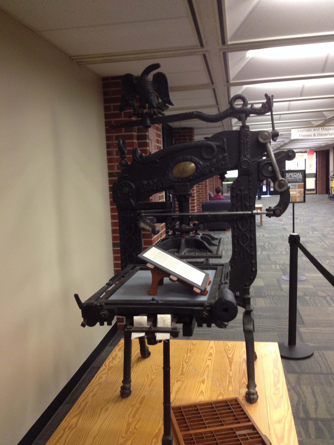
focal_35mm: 35
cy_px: 222
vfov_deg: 52.6
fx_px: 450
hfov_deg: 40.7
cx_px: 167
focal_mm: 4.28
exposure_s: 1/20
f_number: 2.4
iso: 200
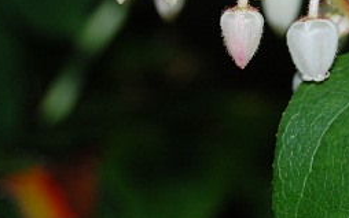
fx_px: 1713
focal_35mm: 180
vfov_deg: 7.3
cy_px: 47
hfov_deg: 11.5
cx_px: 327
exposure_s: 1/125
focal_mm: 50
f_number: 5.6
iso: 200
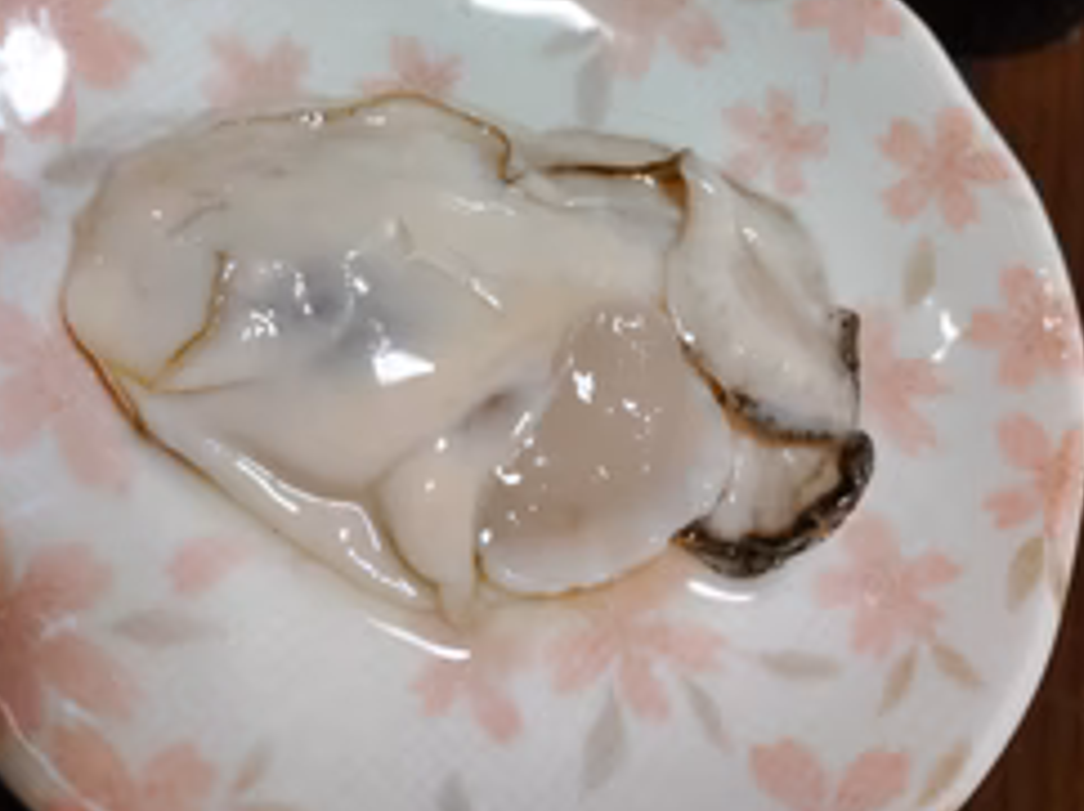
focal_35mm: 43
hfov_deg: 43.7
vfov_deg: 31.1
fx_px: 1345
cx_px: 641
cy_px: 0
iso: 823
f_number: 1.79
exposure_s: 1/33
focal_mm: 4.8
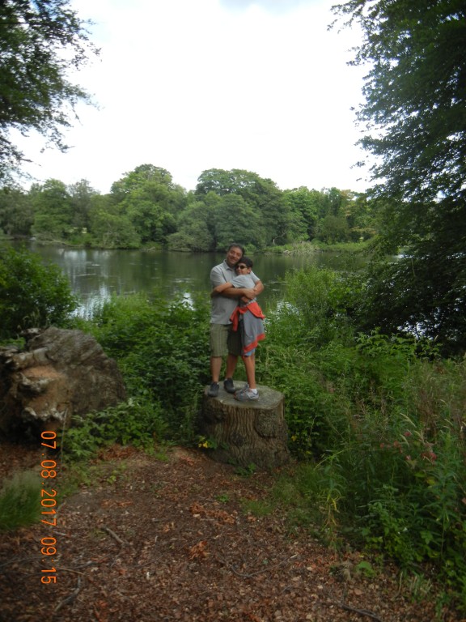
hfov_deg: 46.8
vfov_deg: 60.0
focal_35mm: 30
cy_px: 311
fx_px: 538
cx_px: 233
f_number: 3.5
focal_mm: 5.4
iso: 160
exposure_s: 1/496
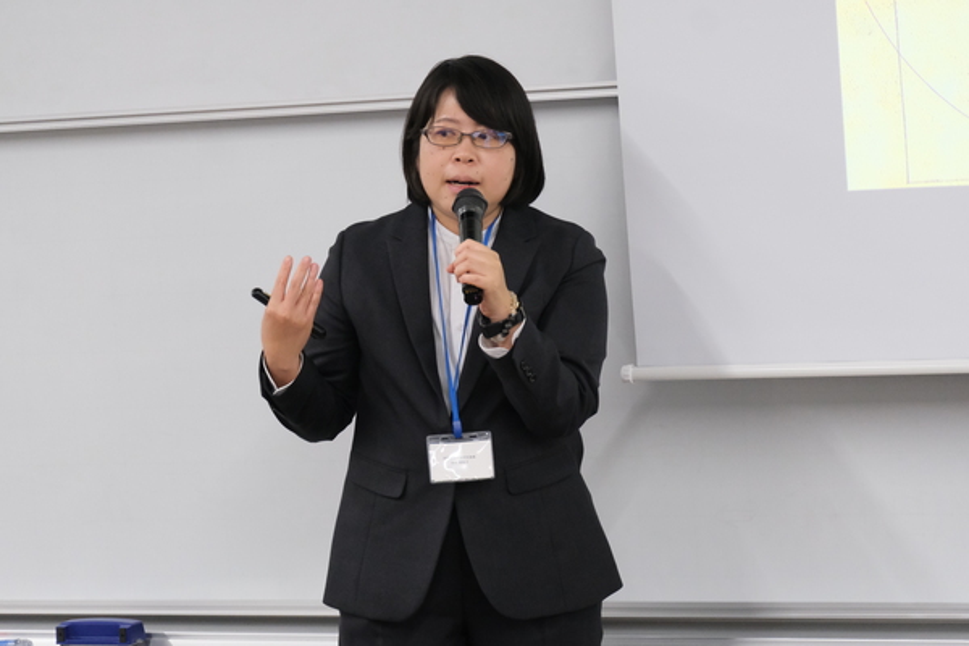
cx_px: 484
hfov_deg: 17.1
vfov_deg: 11.4
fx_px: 3230
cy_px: 323
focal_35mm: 120
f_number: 5.2
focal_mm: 80
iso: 6400
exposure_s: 1/240
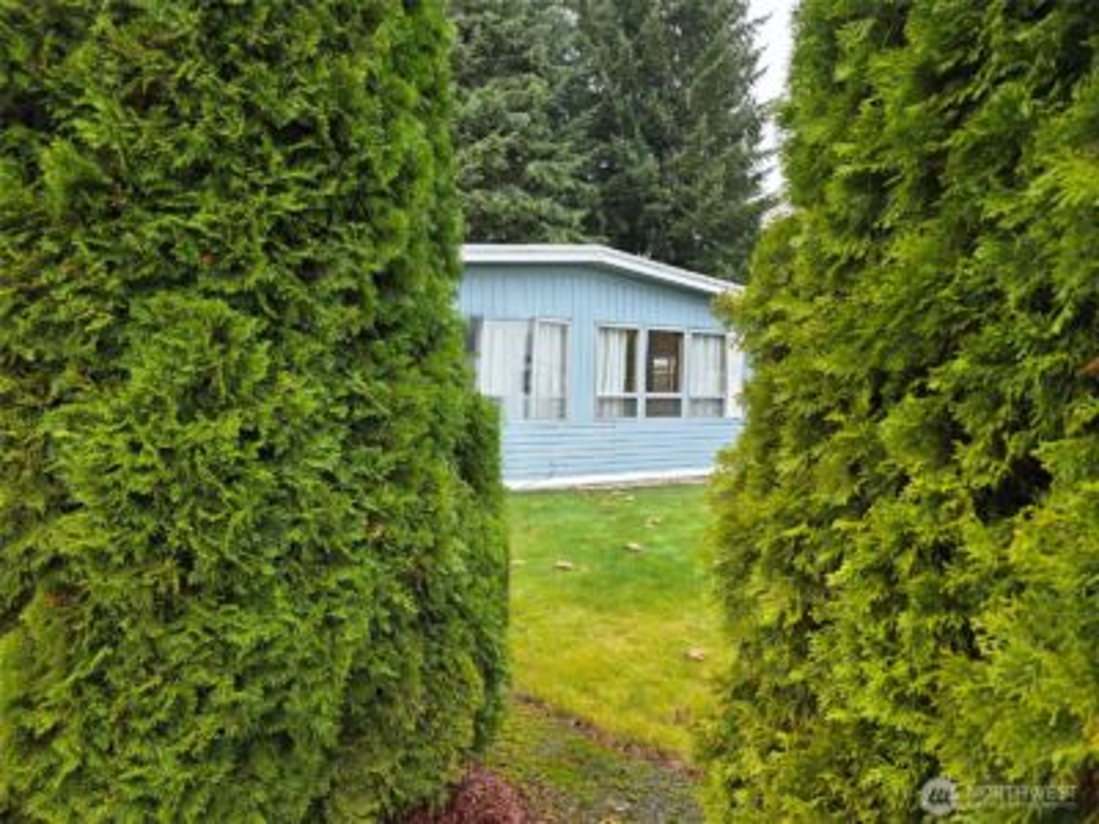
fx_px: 730
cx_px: 550
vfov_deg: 58.9
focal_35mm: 23
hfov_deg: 73.9
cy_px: 412
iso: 50
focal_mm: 6.3
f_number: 1.7
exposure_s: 1/182
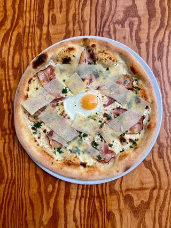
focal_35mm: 26
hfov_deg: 53.1
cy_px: 114
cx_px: 86
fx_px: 171
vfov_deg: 67.3
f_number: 1.5
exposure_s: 1/692
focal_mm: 5.7
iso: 50
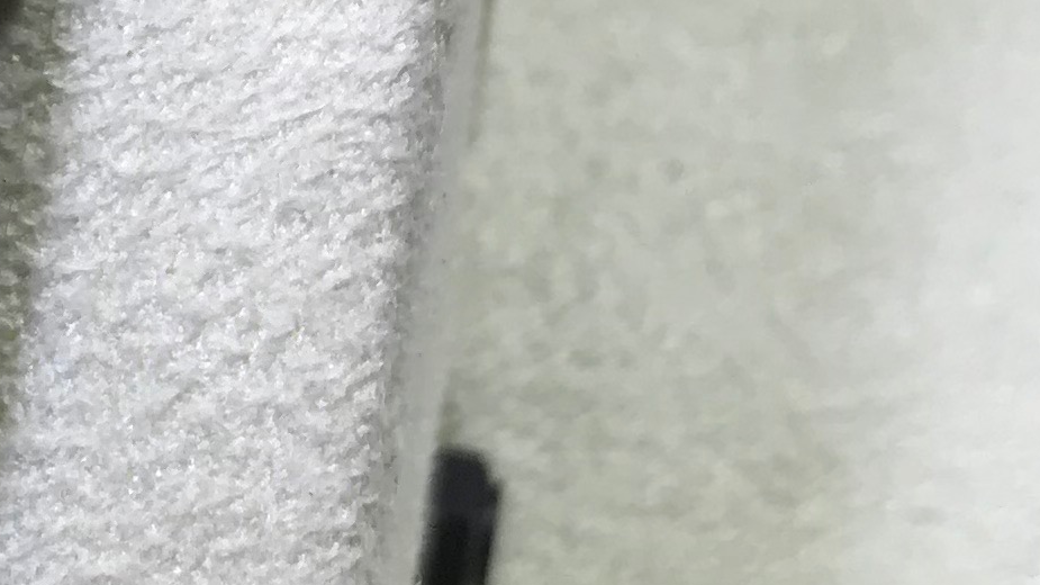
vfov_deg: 9.1
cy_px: 34
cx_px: -314
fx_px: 3667
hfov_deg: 15.4
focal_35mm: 133
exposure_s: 1/115
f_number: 1.8
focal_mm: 3.99
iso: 20
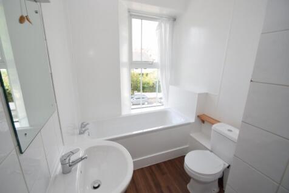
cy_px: 96
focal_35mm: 15
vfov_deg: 77.3
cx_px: 144
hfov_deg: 100.4
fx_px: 120
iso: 200
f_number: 5.6
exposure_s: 1/125
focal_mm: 10
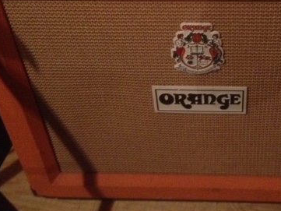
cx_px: 202
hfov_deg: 30.8
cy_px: 41
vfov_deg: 23.3
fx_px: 503
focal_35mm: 62
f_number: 2.4
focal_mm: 4.28
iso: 500
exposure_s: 1/15
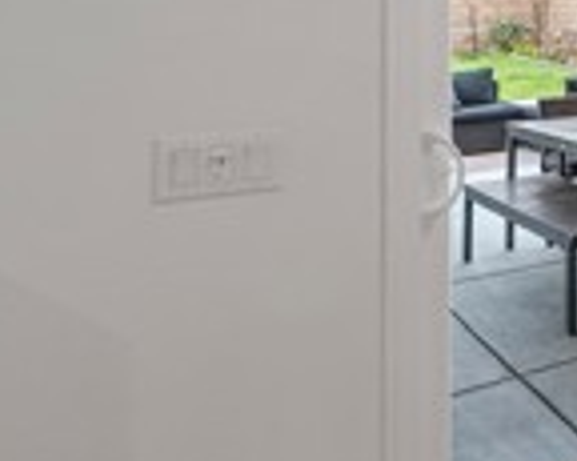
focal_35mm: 50
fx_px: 853
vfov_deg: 28.3
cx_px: 1170
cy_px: -6
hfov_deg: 19.1
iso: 1000
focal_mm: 12
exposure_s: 1/15
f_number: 8
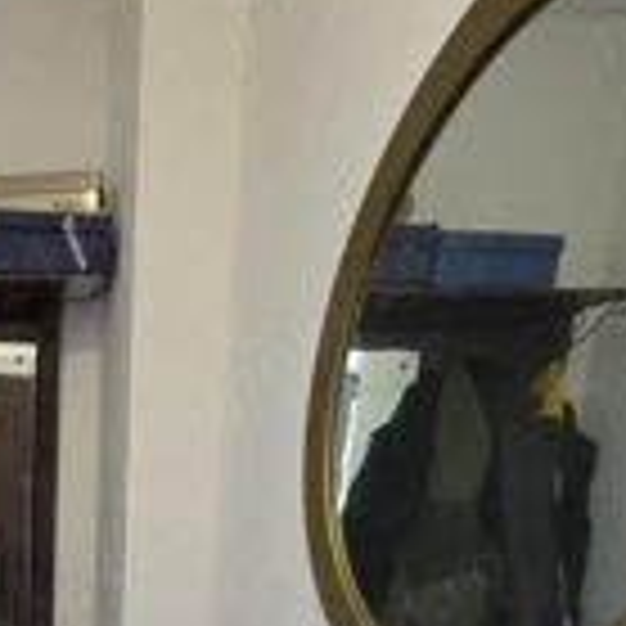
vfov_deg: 39.9
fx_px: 675
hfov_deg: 44.2
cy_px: 698
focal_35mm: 33
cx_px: 36
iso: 800
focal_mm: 2.2
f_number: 1.9
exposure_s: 1/50
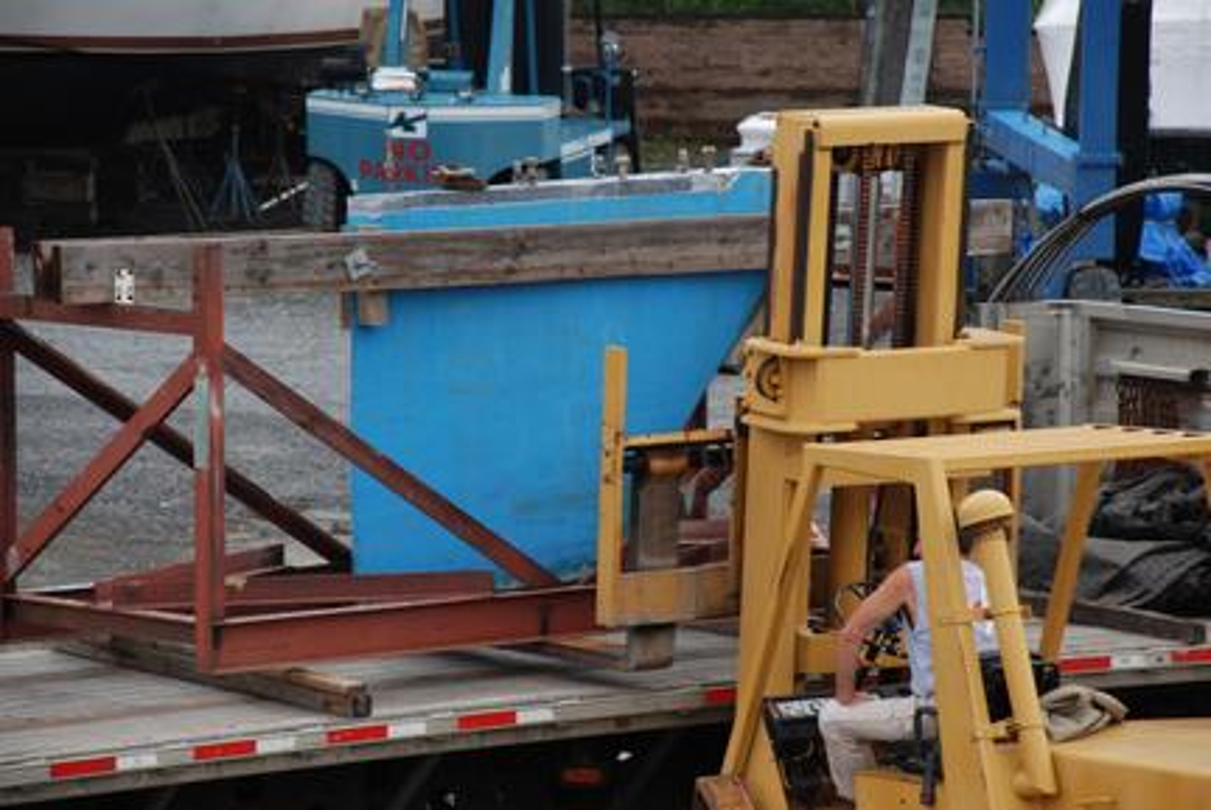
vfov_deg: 6.8
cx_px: 606
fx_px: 6819
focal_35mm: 202
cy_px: 405
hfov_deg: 10.1
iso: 250
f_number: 5.6
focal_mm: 135
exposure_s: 1/160
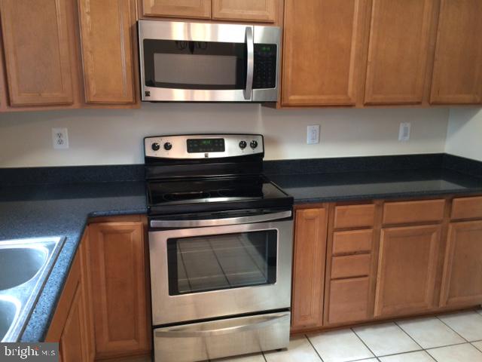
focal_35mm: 29
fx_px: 404
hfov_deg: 61.7
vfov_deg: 48.2
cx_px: 241
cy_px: 181
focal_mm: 4.15
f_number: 2.2
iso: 160
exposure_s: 1/30
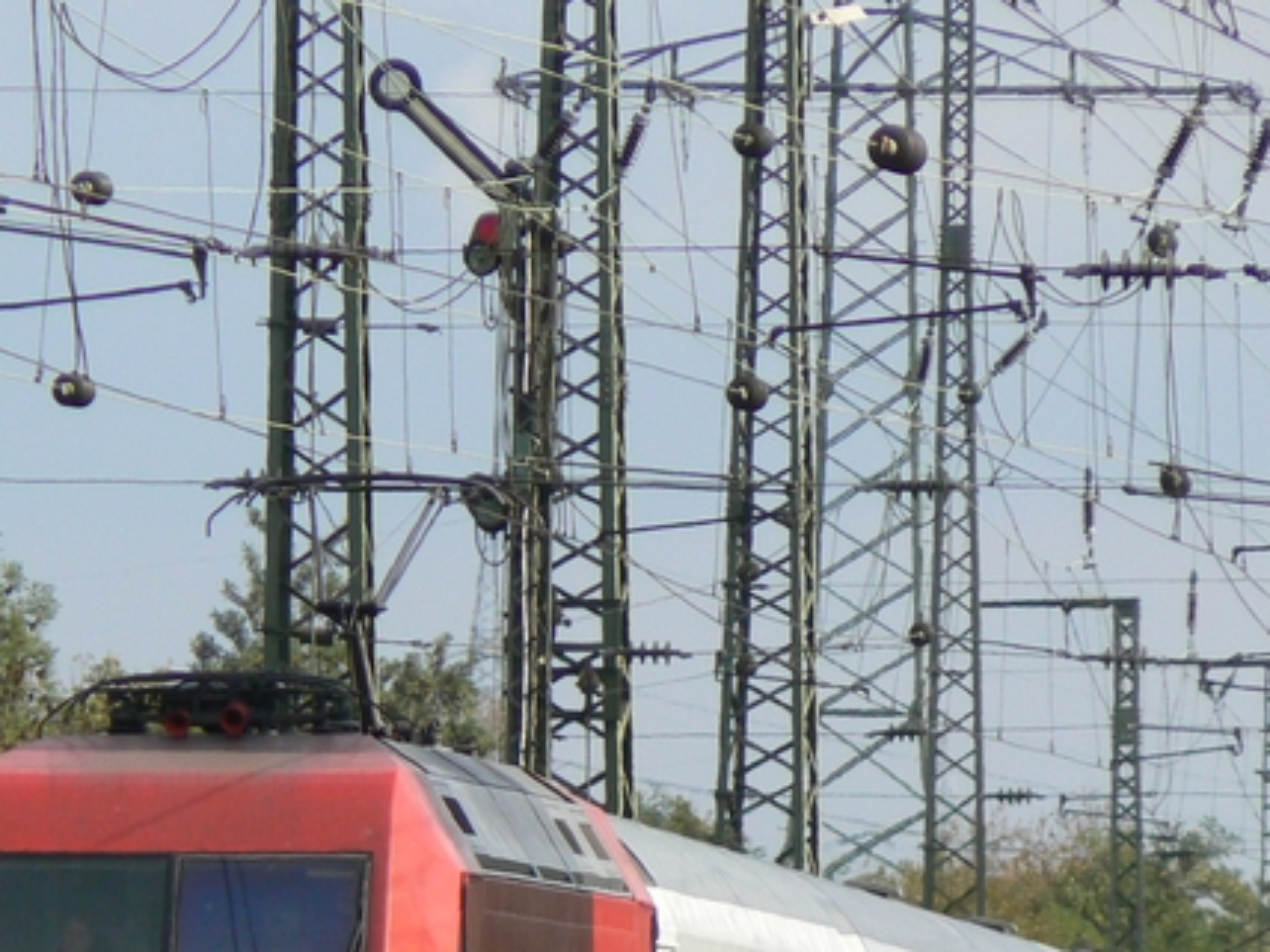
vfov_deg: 1.8
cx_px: 605
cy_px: 845
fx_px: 29644
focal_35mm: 808
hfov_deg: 2.5
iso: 100
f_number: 4.5
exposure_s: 1/1000
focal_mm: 72
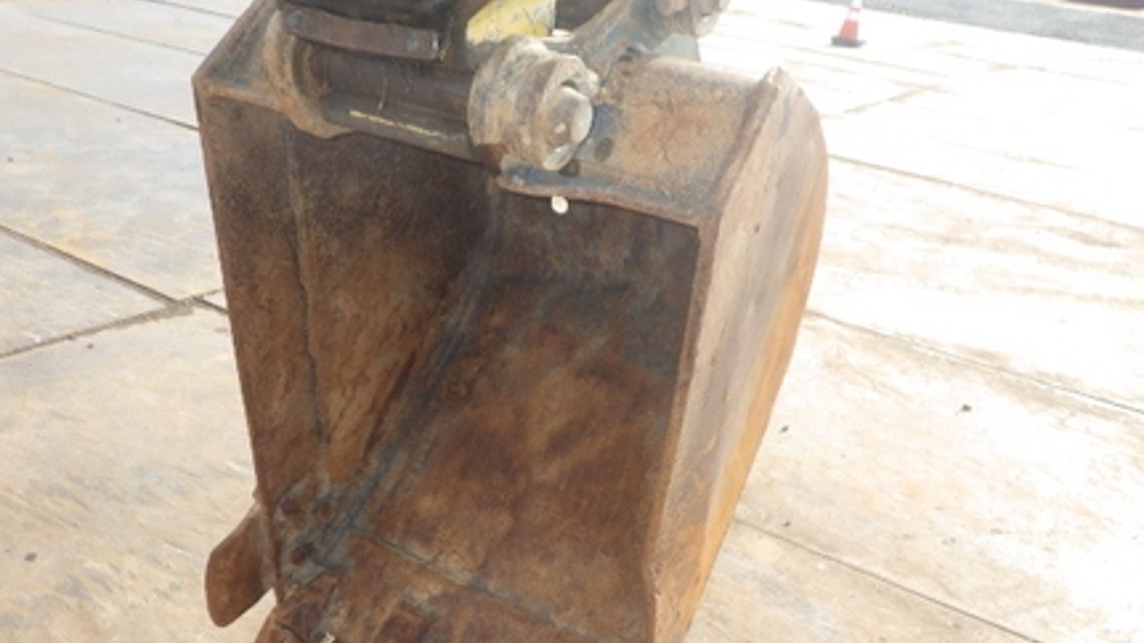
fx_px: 1031
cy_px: 436
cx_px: 518
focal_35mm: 34
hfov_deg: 57.9
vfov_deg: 34.2
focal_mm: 5
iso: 125
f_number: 4.2
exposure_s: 1/320
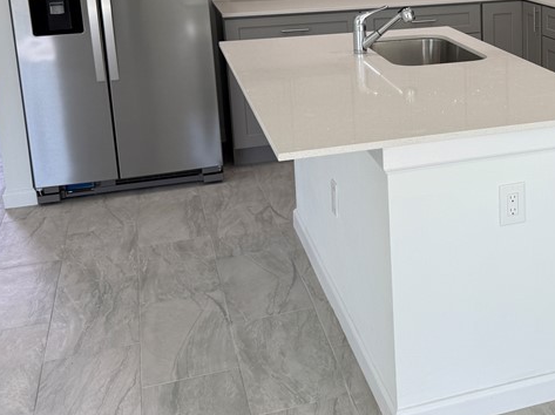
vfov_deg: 27.3
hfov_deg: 34.8
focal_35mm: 52
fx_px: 833
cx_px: 496
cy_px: 68
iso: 64
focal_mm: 6.76
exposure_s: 1/178
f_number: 1.78
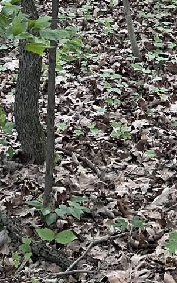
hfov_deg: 11.5
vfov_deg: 17.5
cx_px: 103
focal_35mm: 114
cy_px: -47
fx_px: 881
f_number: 1.6
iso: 125
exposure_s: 1/70
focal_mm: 5.1
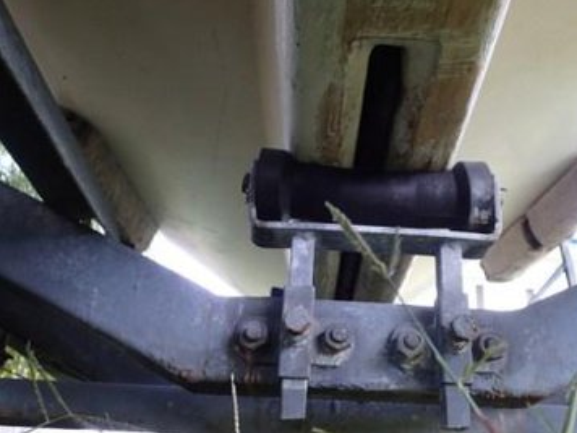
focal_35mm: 36
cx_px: 323
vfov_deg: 39.6
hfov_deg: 51.2
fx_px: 600
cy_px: 237
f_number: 2.4
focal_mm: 5.87
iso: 100
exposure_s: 1/60
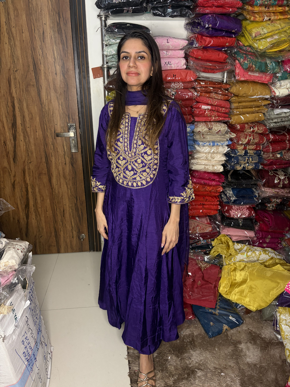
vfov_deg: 67.3
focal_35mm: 26
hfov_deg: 53.1
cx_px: 145
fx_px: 290
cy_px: 194
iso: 160
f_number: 1.6
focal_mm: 5.96
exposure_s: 1/50
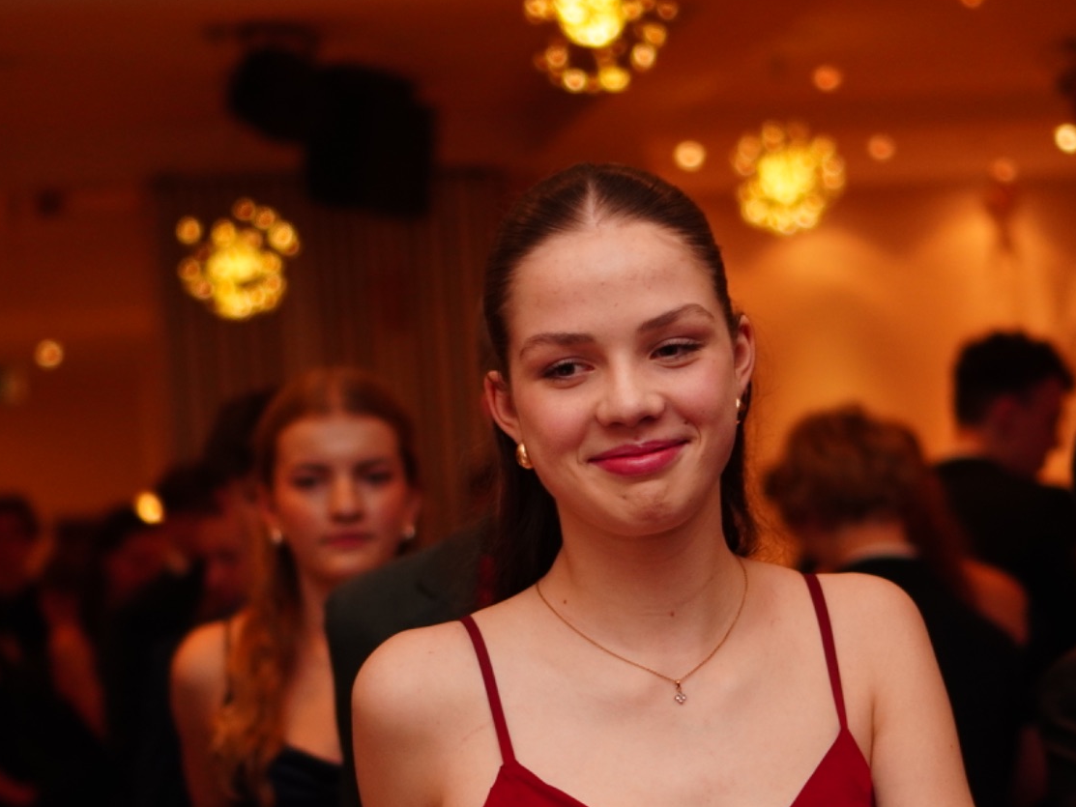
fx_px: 2888
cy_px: 548
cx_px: 610
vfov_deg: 15.9
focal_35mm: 93
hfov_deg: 21.1
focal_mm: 35
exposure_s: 1/160
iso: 640
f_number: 1.8
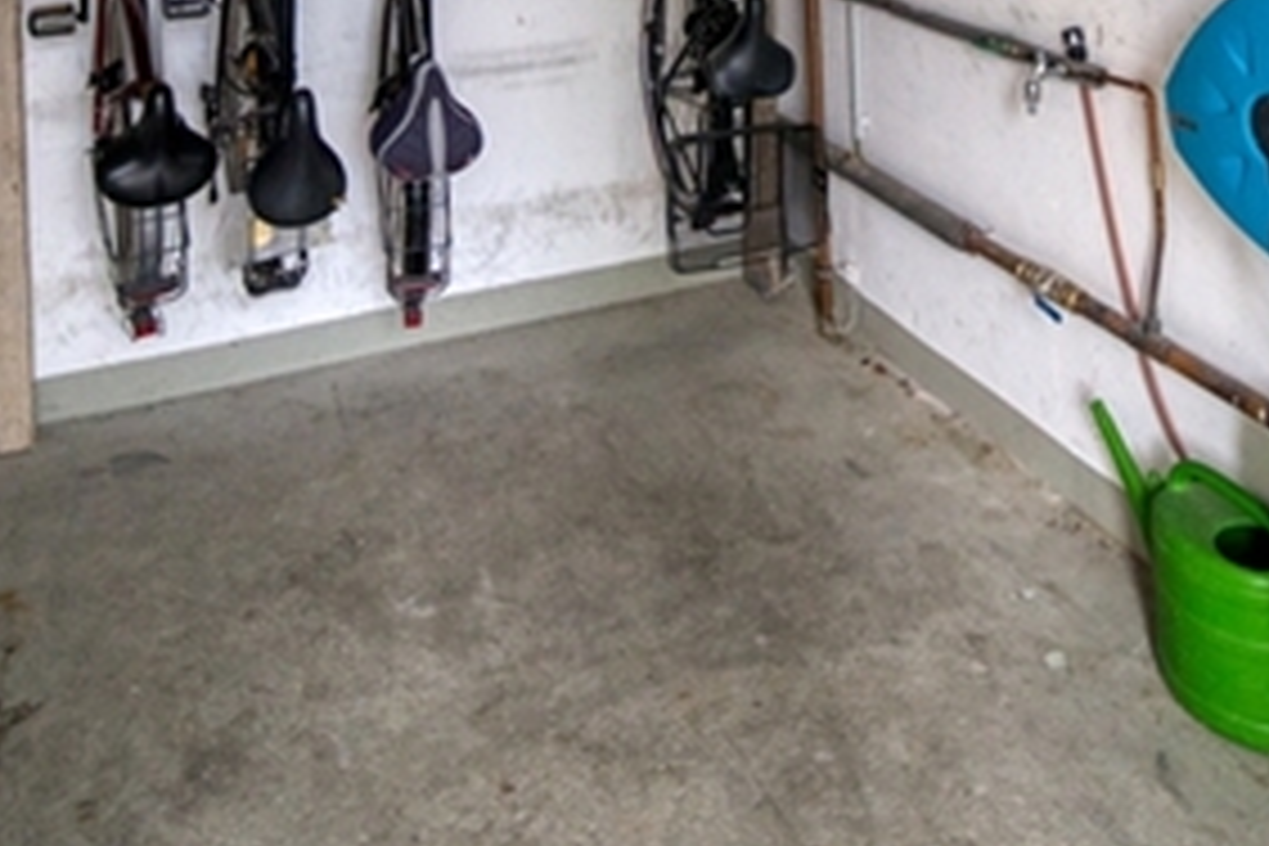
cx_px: 760
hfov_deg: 55.4
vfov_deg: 30.9
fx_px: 1198
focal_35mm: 34
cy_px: -236
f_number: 4
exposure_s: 1/160
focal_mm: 12
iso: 3200
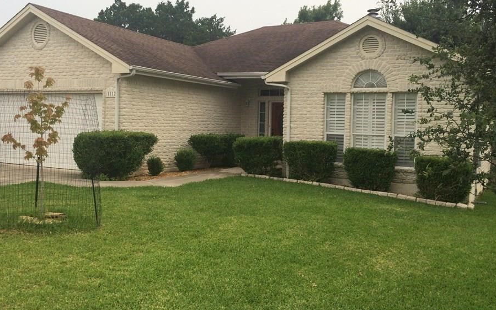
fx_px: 473
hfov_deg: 55.3
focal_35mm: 35
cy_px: 128
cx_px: 237
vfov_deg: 36.2
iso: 64
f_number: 2.2
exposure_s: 1/2160
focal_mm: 4.15
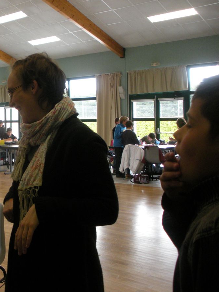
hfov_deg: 27.4
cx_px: 17
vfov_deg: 37.5
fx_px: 430
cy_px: 135
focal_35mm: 51
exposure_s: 1/73.3
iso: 225
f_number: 3.5
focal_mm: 6.3
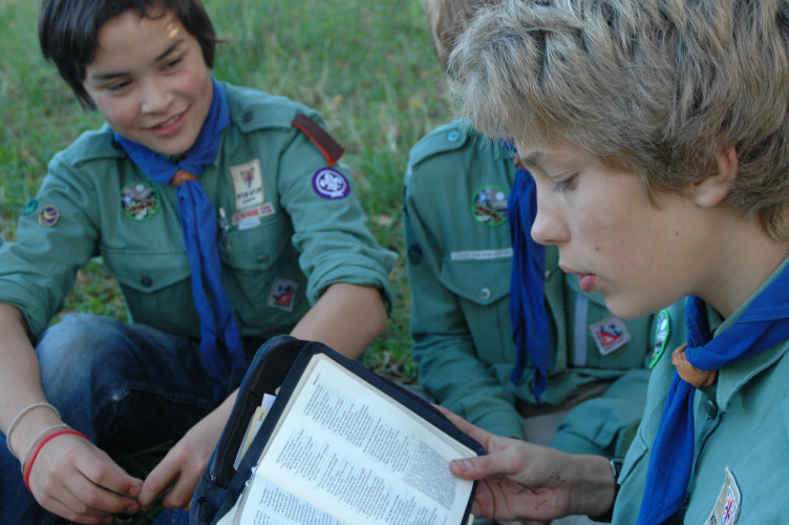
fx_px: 1150
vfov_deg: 25.7
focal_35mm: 52
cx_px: 394
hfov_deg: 37.9
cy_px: 262
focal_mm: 35
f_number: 5
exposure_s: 1/100
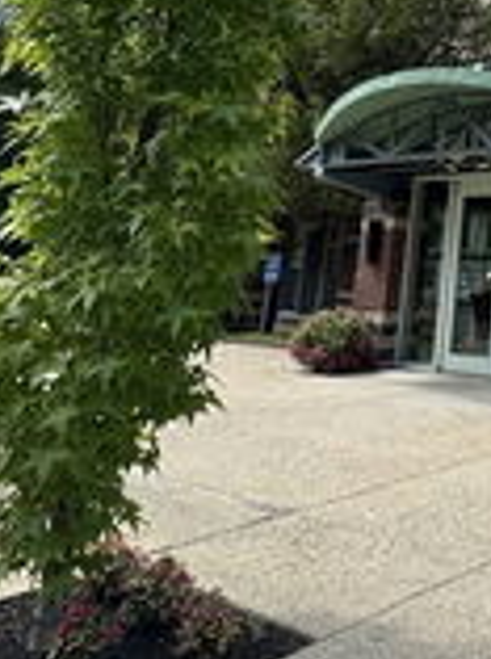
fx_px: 779
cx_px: 646
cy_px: 27
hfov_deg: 28.4
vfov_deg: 41.1
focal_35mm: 41
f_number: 2.2
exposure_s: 1/763
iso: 40
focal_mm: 2.22
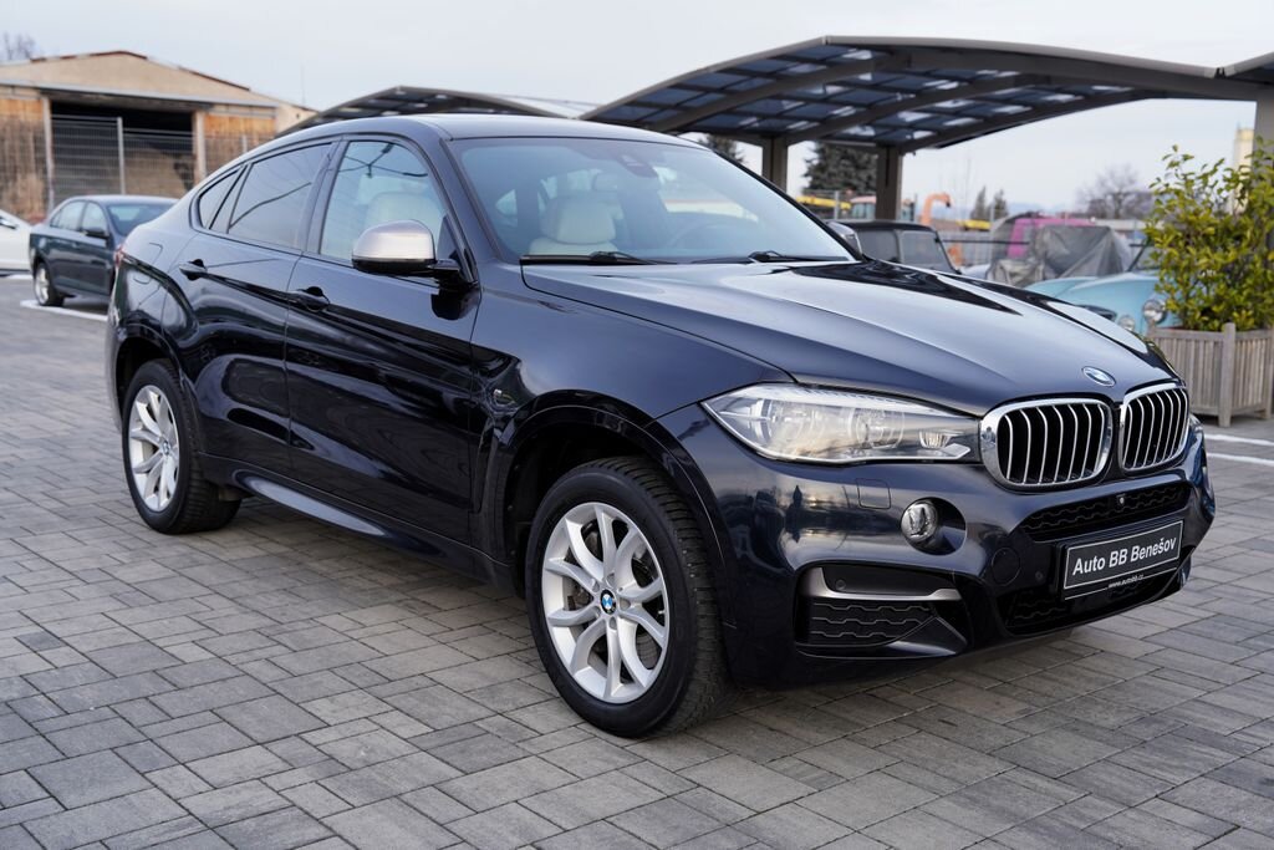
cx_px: 637
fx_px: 1416
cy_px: 425
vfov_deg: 33.4
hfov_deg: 48.5
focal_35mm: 40
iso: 100
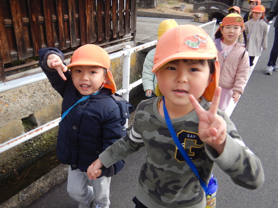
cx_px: 139
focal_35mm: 29
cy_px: 104
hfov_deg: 61.7
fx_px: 233
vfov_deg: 48.2
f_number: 2.8
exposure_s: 1/800
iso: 125
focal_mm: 5.1
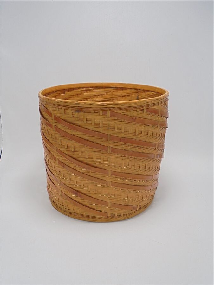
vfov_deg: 61.7
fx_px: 239
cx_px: 107
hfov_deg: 48.2
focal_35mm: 29
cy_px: 142
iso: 100
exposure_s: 1/60
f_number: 3.7
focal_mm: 5.3
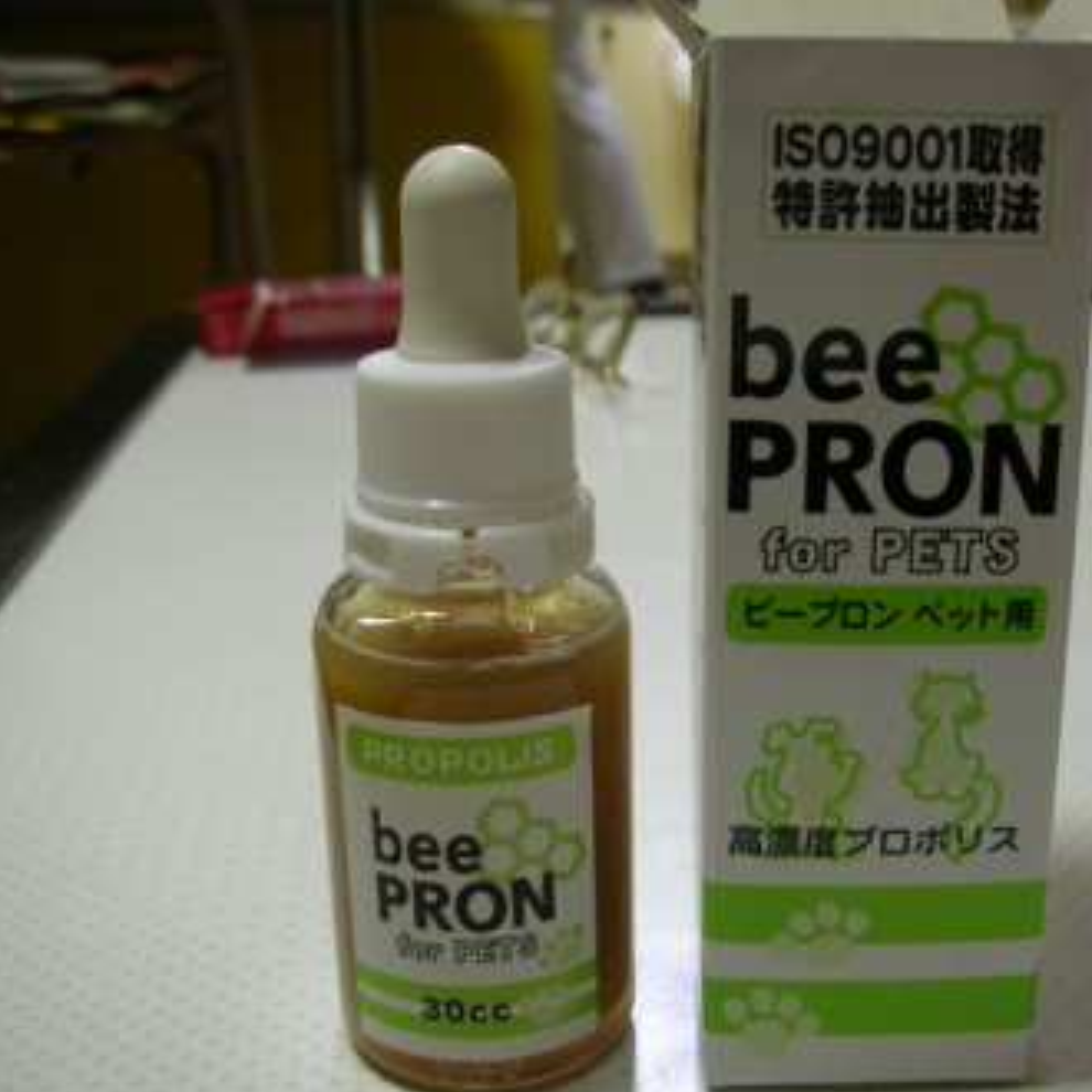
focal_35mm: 42
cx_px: 622
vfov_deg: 40.0
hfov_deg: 39.9
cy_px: 553
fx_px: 1499
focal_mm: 5.8
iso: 64
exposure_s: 1/3.9
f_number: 3
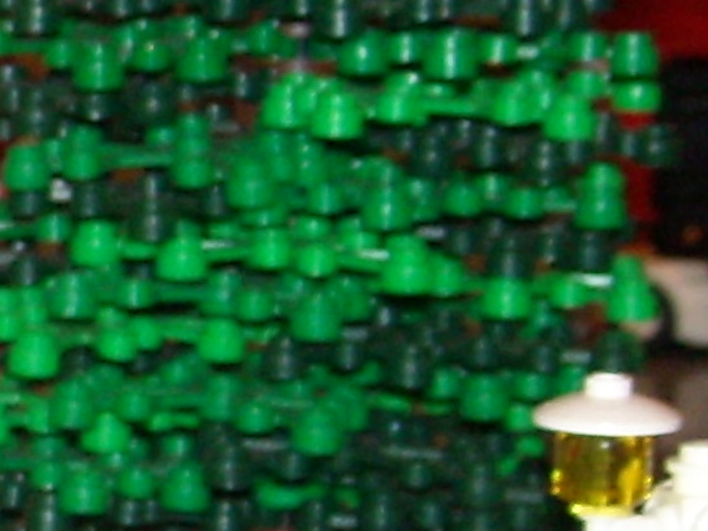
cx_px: -824
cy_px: 279
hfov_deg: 8.8
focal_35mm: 210
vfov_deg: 7.1
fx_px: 4295
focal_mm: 5.7
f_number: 2.8
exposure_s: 1/60
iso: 200
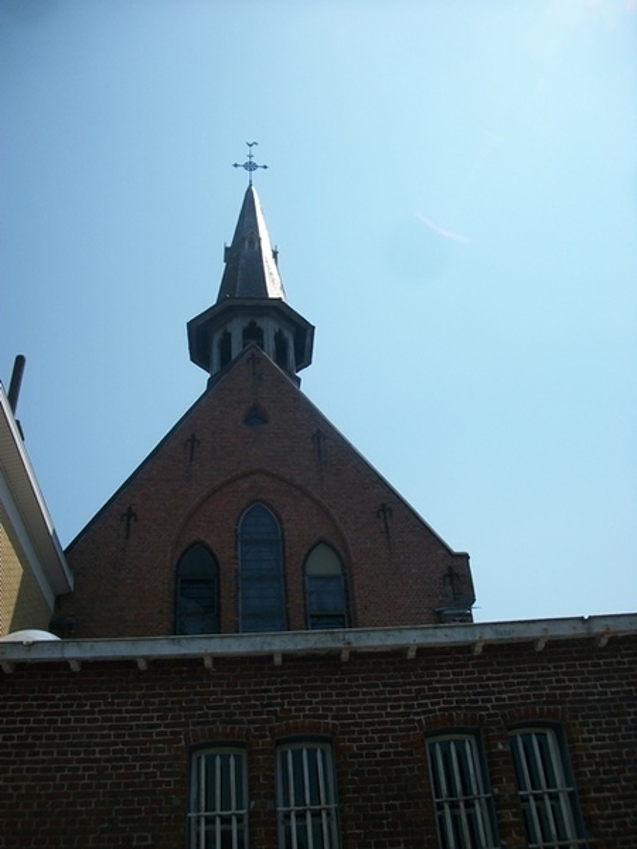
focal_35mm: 32
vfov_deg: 56.8
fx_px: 785
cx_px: 318
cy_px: 424
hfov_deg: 44.2
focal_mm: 5.7
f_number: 8.8
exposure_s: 1/320
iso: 80
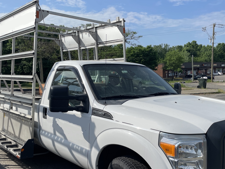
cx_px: 125
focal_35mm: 37
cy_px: 102
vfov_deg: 38.5
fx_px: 241
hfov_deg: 50.0
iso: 32
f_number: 1.6
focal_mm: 4.2
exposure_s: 1/5291
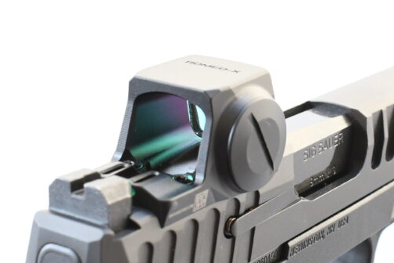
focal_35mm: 108
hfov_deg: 18.7
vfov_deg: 12.7
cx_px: 343
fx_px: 1182
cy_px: 173
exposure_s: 1/30
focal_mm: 34
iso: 1250
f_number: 10
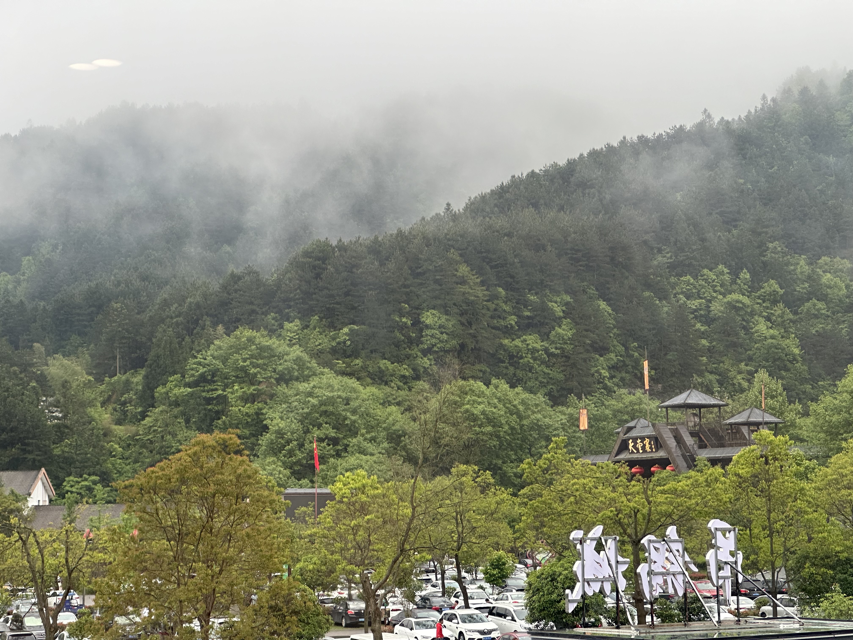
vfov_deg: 19.1
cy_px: 320
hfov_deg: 25.3
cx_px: 426
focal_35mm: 77
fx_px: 1897
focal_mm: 9
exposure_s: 1/100
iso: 100
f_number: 2.8
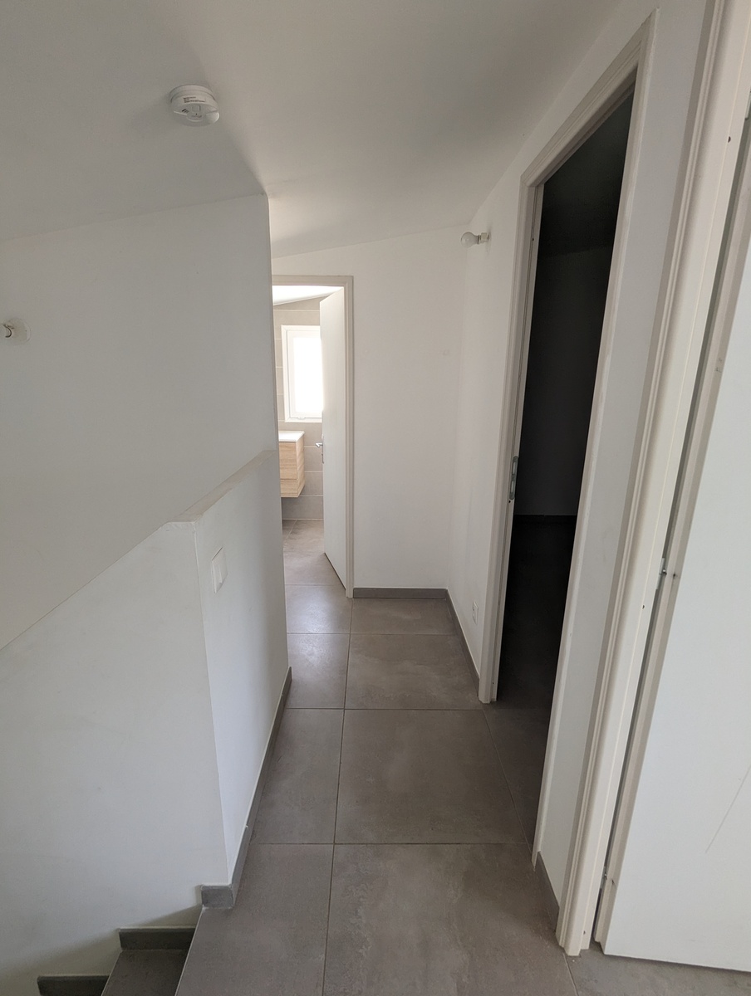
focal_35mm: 16
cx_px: 376
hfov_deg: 78.3
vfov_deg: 94.4
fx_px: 462
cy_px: 498
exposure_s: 1/26.7
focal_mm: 2.35
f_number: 2.2
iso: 61
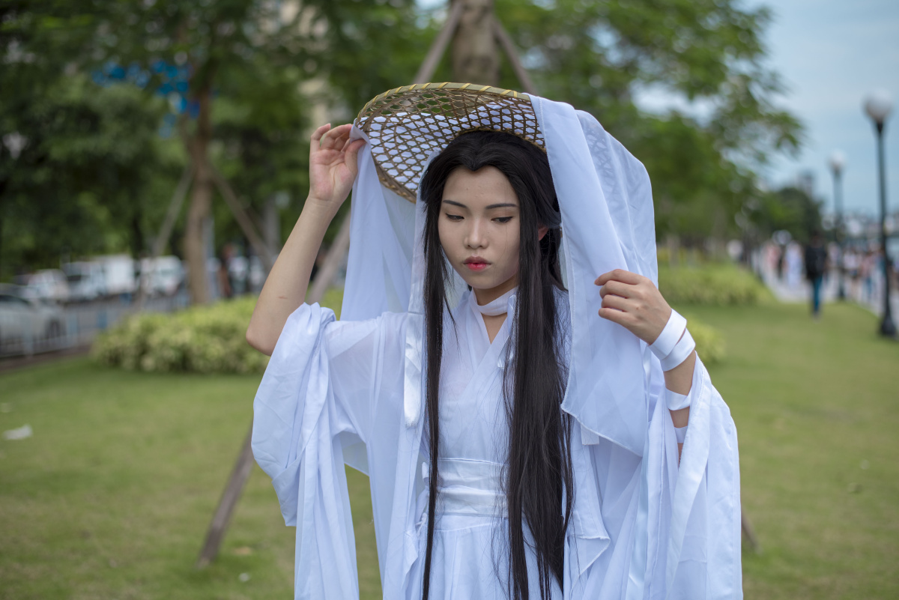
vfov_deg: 27.0
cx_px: 450
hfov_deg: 39.6
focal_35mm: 50
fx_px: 1249
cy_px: 300
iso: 100
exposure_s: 1/3200
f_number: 2.5
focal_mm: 50
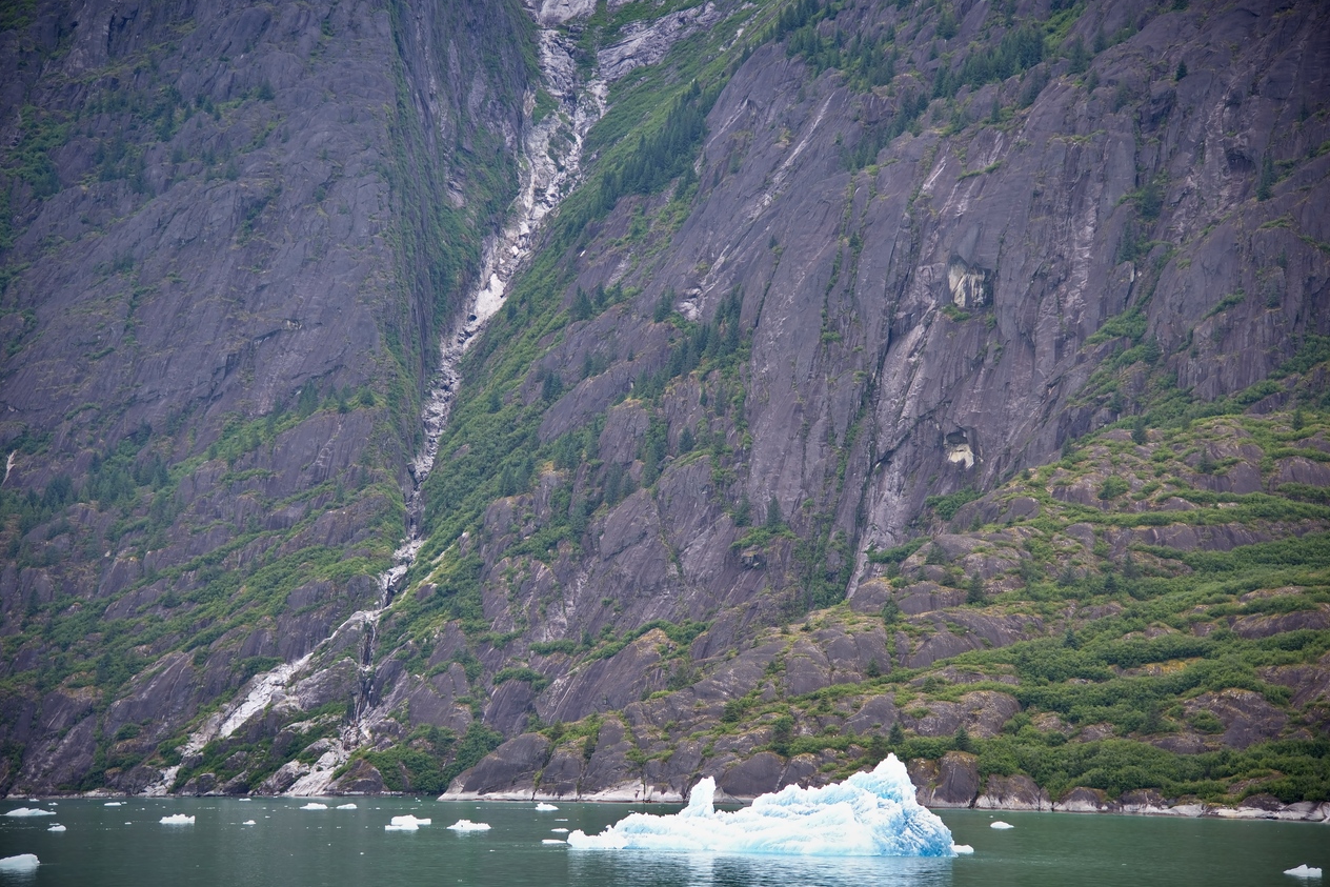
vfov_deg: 17.3
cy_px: 440
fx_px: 2919
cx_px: 665
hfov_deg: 25.7
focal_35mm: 79
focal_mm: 78
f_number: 4
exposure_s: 1/160
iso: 140
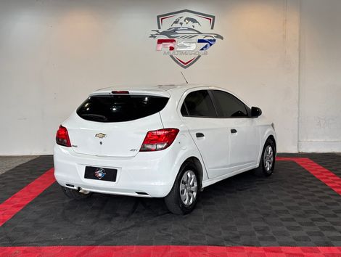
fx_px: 513
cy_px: 128
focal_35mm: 52
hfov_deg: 36.8
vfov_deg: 28.1
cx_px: 170
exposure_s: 1/355
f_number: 1.6
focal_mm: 5.96
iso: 32
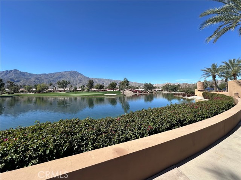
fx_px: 97
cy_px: 90
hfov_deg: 102.1
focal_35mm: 14
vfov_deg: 85.7
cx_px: 120
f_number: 2.2
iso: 40
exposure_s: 1/1742
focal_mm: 2.22
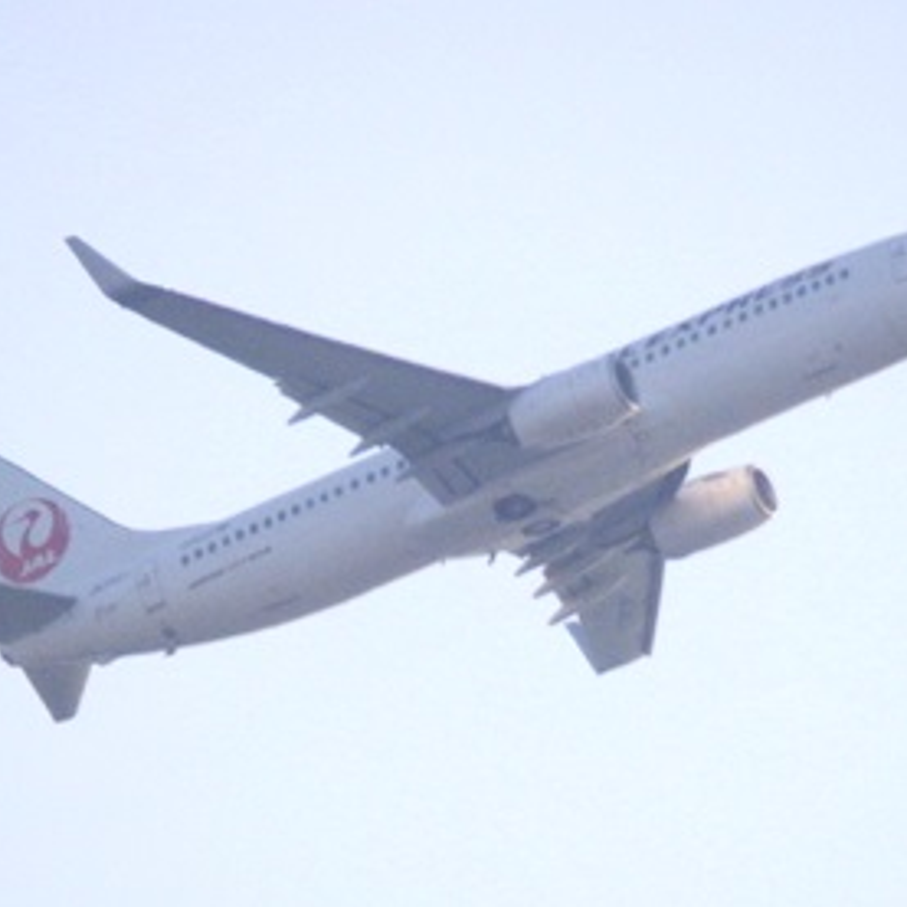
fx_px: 37974
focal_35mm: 1281
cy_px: 442
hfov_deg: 1.4
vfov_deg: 1.4
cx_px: 472
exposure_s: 1/1000
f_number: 5.7
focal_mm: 160
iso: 250
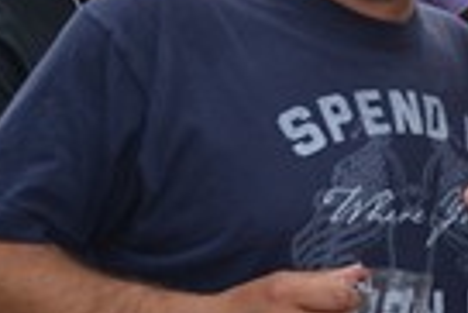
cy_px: 33
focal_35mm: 133
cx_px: 781
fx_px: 1731
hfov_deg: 14.0
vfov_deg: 10.3
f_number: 4
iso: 110
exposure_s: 1/125
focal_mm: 22
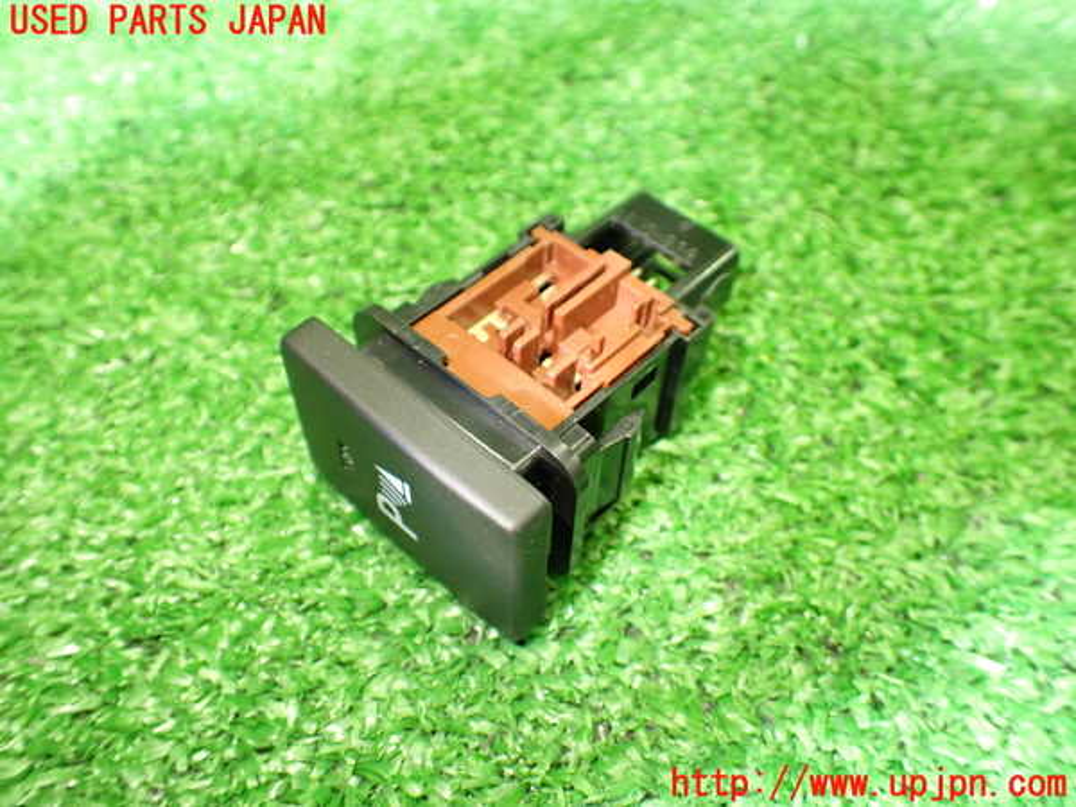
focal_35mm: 30
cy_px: 404
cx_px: 538
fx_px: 933
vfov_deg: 46.8
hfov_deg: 60.0
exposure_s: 1/125
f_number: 2.3
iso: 800
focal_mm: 5.4
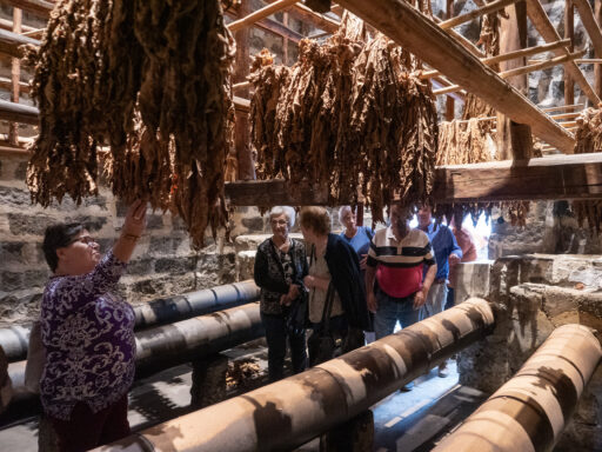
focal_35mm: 24
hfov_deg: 71.6
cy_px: 226
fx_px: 417
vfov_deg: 56.8
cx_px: 301
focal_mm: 12
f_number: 2.8
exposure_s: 1/30
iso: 3200
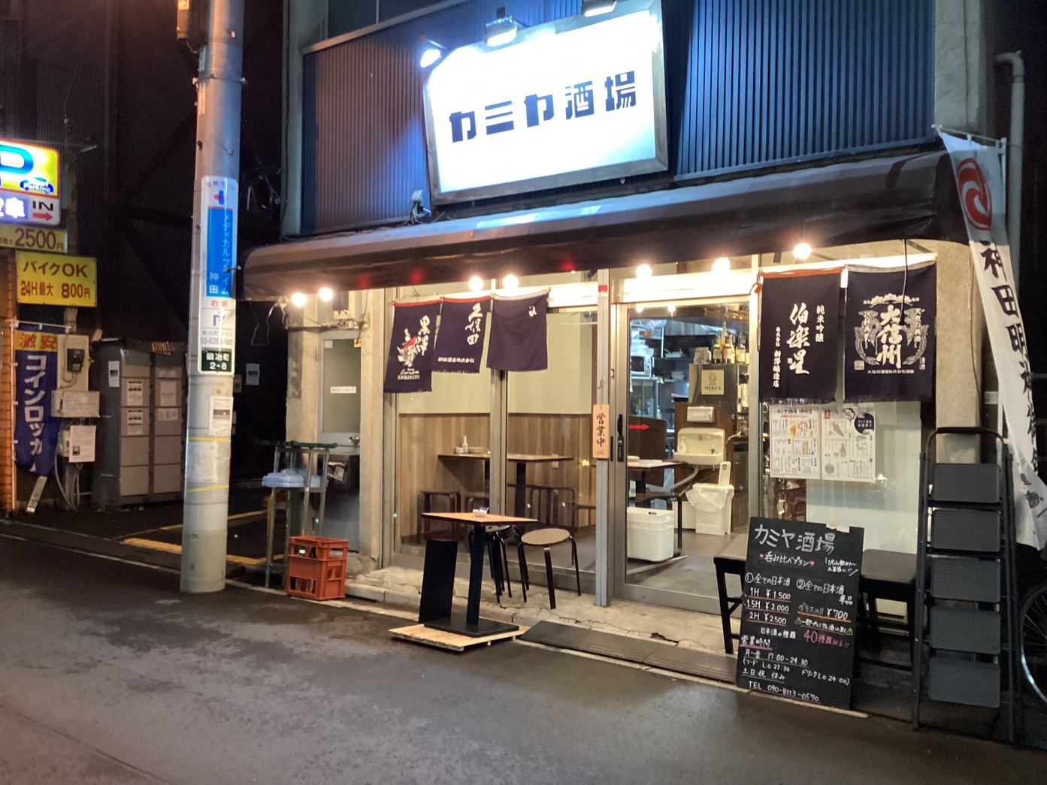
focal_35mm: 31
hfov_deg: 58.3
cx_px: 524
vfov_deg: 45.4
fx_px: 938
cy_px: 392
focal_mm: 3.3
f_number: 2.4
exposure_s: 1/40
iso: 400
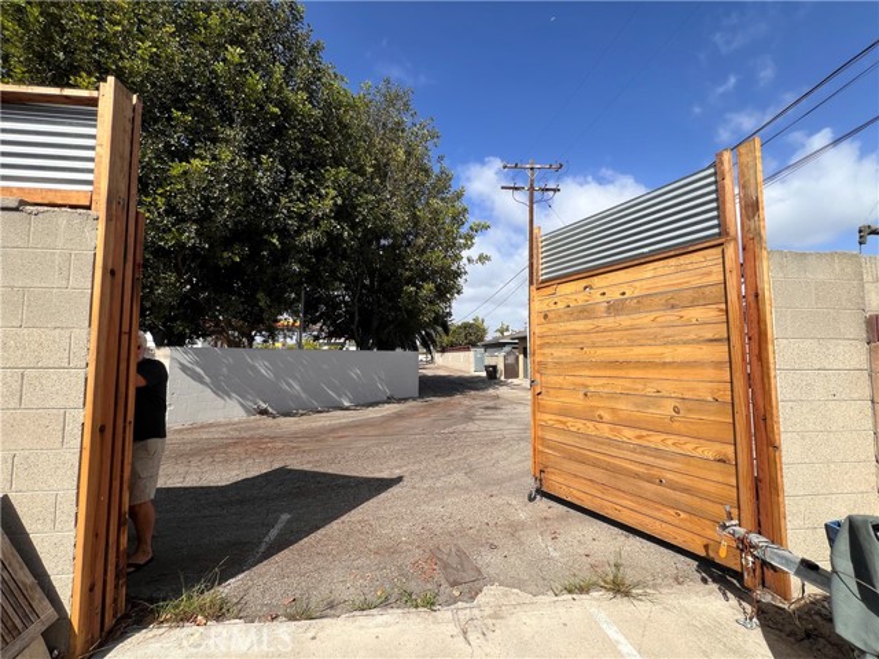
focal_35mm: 13
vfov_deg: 89.9
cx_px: 440
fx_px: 330
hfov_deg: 106.2
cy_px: 330
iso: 32
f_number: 1.8
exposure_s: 1/1292
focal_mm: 1.57
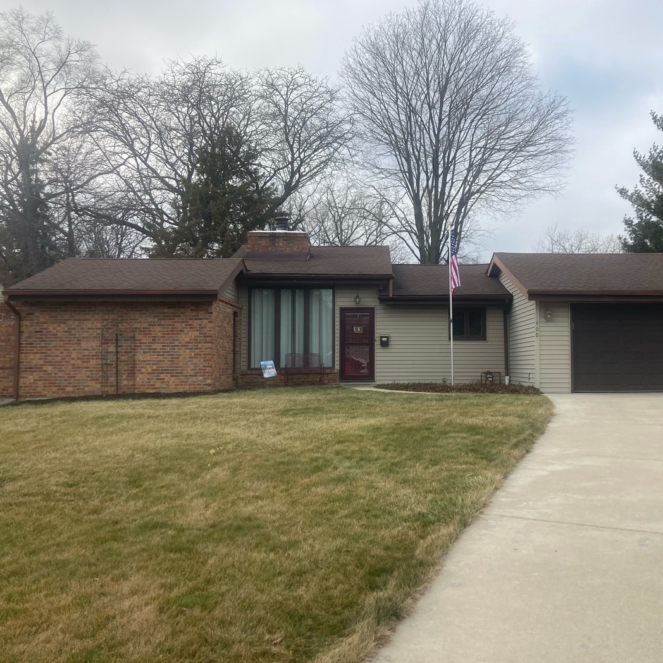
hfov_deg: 47.9
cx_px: 419
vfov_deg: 48.4
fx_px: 737
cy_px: 325
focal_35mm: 34
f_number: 1.8
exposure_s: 1/991
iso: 20
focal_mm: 3.99
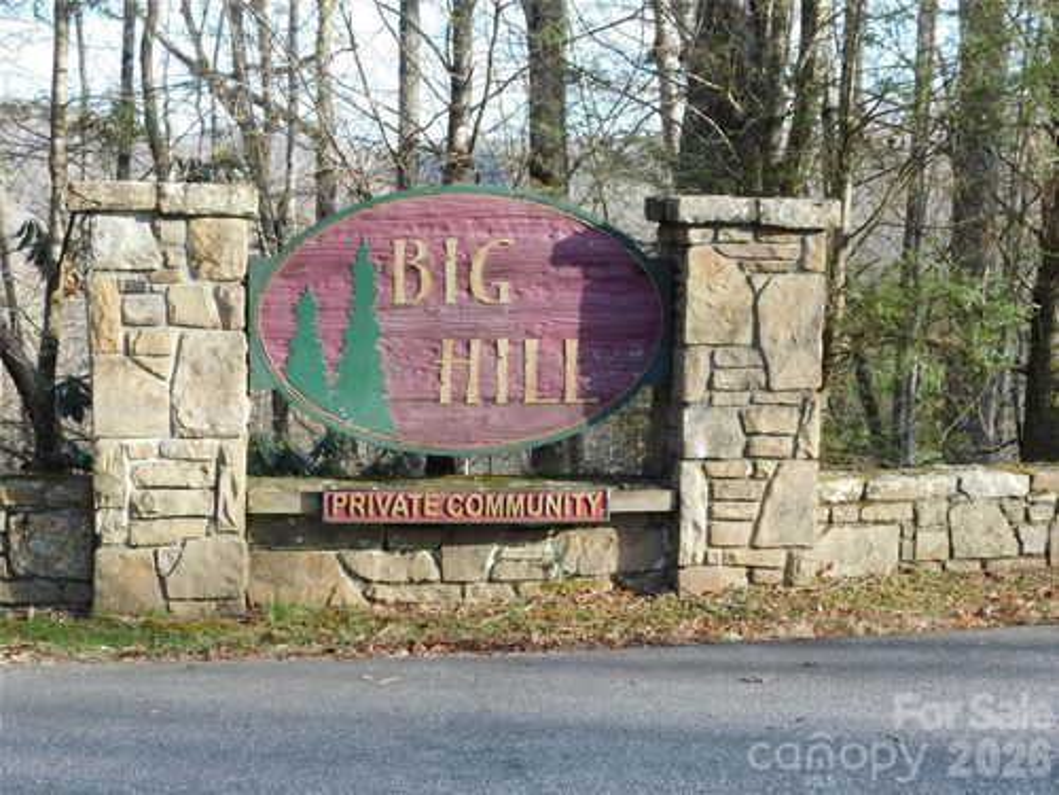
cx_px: 530
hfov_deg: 32.7
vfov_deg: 24.8
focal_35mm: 59
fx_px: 1805
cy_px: 398
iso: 125
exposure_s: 1/200
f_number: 4
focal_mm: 10.4
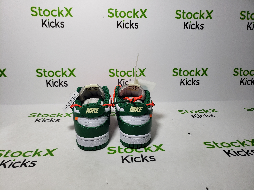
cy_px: 95
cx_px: 127
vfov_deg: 53.1
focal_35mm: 26
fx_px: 191
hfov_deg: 67.3
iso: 50
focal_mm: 4.3
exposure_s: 1/599
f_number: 1.5
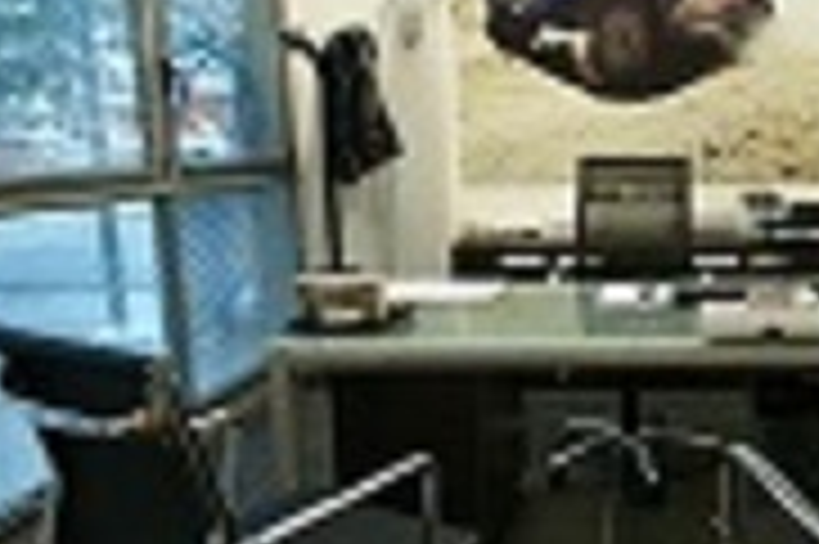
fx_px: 750
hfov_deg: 54.4
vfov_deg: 39.9
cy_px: 252
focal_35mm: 33
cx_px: 621
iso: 400
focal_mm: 10
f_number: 3.5
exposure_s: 1/30
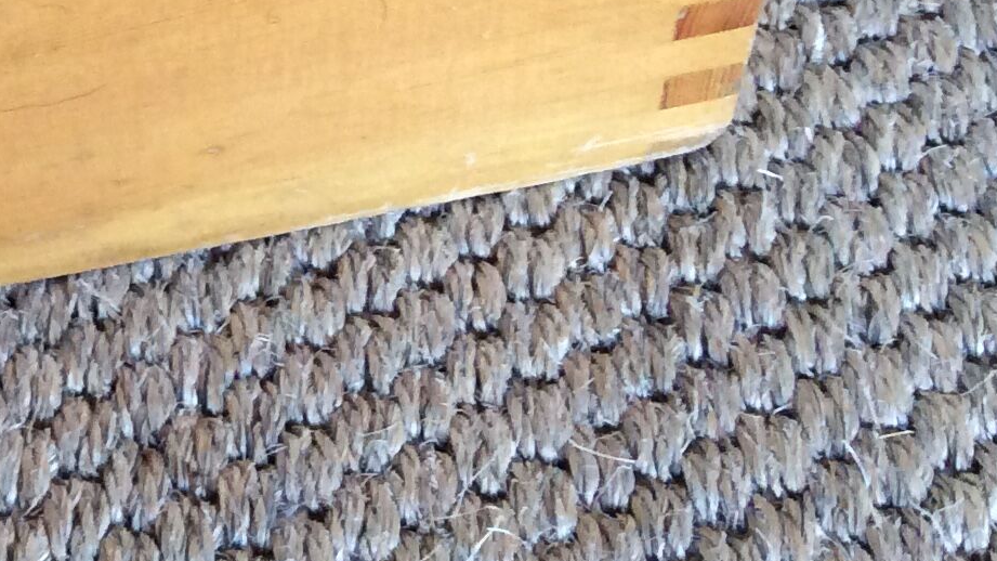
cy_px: -332
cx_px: -74
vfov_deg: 11.7
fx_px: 2591
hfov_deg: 20.8
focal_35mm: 98
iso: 125
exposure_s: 1/25
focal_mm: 3.3
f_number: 2.4
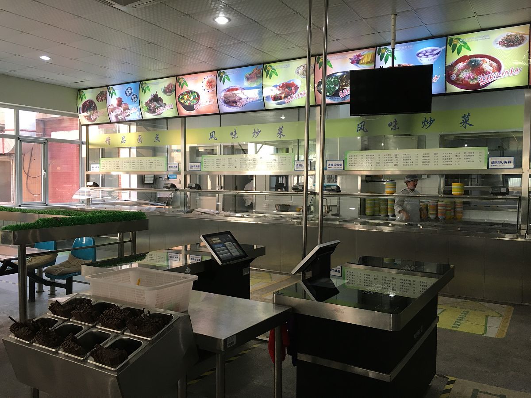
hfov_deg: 61.7
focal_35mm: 29
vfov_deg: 48.2
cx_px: 266
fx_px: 445
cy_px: 199
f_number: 2.2
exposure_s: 1/33
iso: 40
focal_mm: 4.15
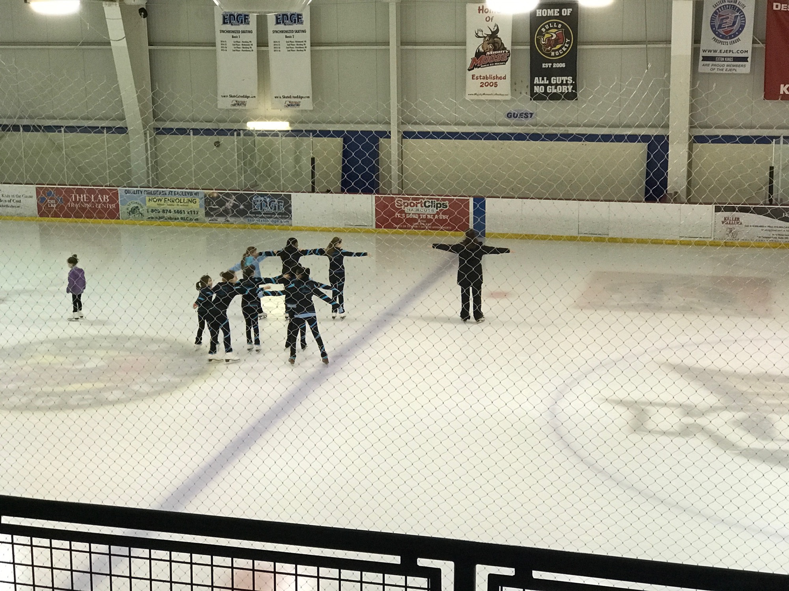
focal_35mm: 57
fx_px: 1299
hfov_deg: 33.8
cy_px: 296
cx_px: 394
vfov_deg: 25.7
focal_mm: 6.6
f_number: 2.8
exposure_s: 1/60
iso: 160
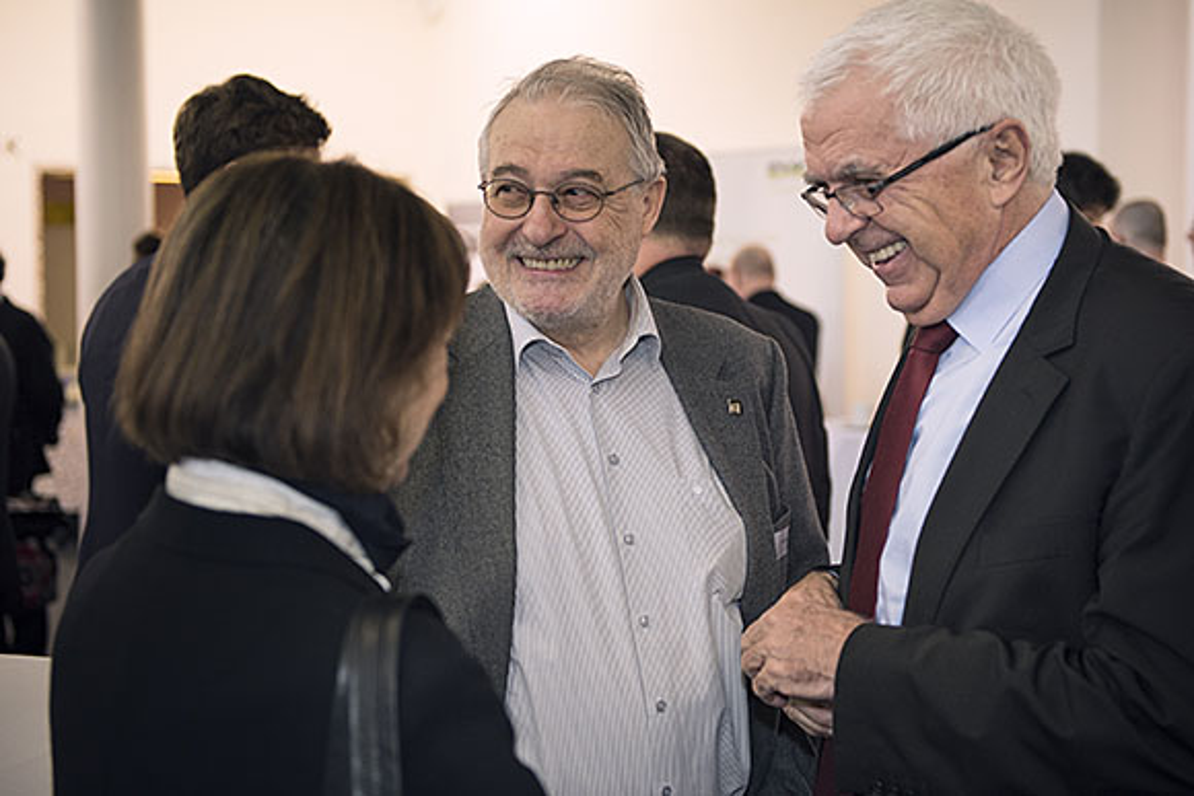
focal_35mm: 50
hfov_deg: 39.6
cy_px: 398
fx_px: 1659
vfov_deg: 27.0
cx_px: 597
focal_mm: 50
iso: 1600
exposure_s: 1/160
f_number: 2.8
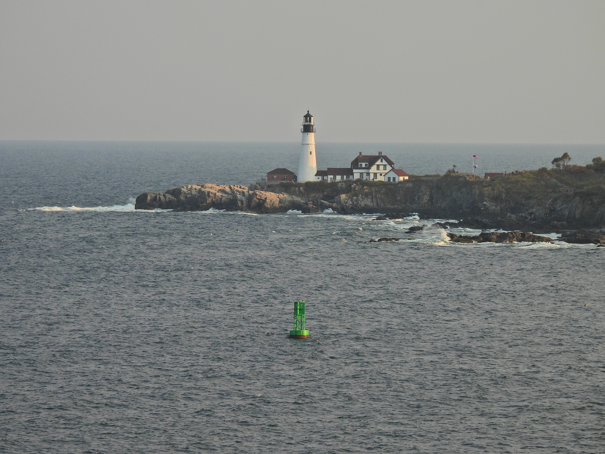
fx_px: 3233
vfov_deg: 8.0
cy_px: 227
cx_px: 302
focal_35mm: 185
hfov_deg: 10.7
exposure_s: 1/500
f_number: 4.5
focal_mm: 33
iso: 100
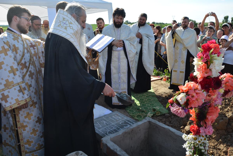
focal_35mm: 27
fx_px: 175
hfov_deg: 67.4
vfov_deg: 47.9
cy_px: 78
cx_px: 116
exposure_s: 1/200
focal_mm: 18
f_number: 7.1
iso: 100
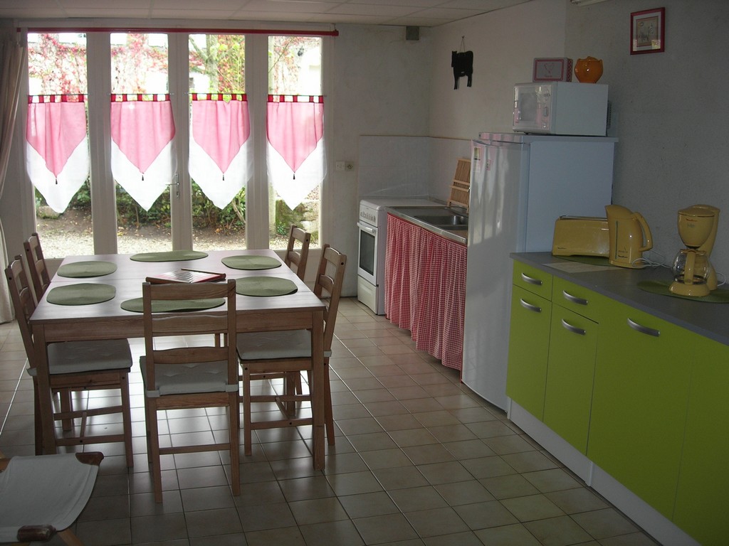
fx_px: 800
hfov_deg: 49.0
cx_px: 364
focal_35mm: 38
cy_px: 273
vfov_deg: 37.7
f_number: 2.8
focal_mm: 7.8
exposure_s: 1/30
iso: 64
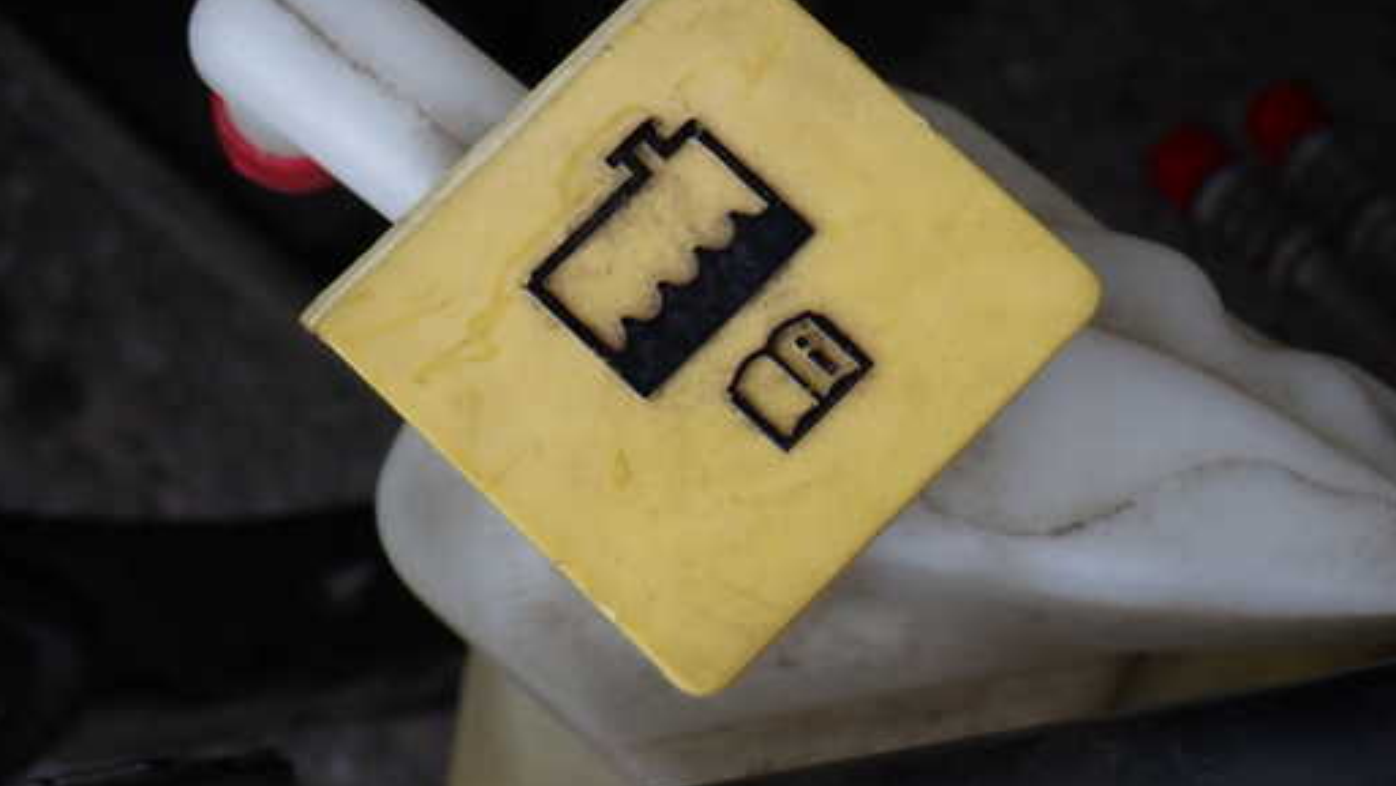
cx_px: 757
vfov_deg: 15.3
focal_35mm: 79
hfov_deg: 26.8
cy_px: 364
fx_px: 2925
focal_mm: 11.09
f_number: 3.6
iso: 100
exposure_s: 1/250
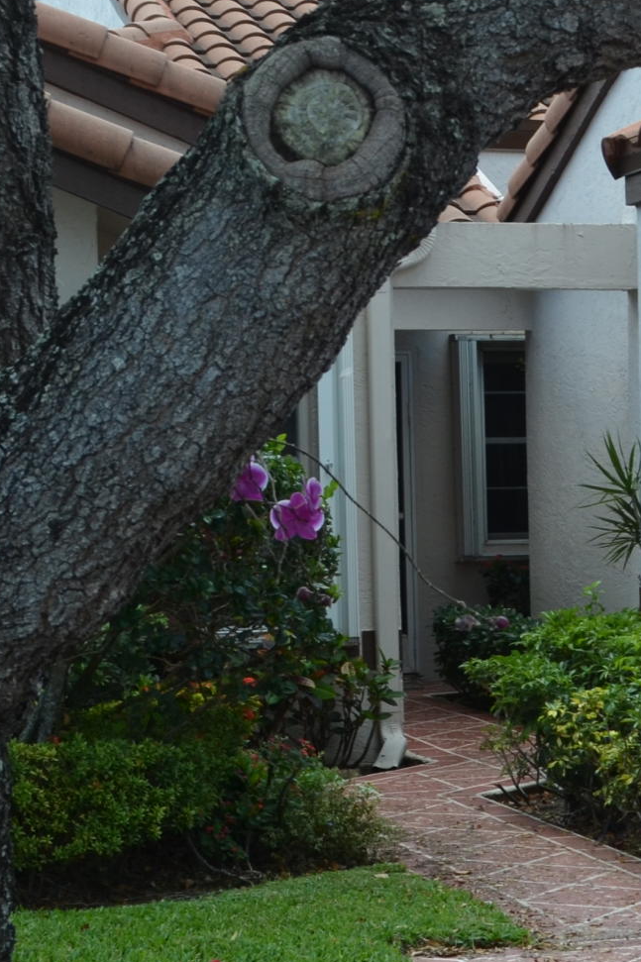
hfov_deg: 12.1
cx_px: 778
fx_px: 2965
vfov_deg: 18.4
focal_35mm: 111
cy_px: 644
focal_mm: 24
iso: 200
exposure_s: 1/200
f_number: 7.1
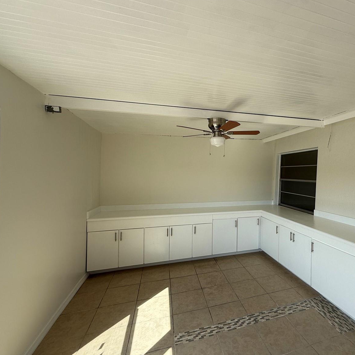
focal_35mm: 17
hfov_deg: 81.1
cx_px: 237
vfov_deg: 84.0
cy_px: 178
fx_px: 197
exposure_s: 1/365
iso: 50
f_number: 2.2
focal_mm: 2.22
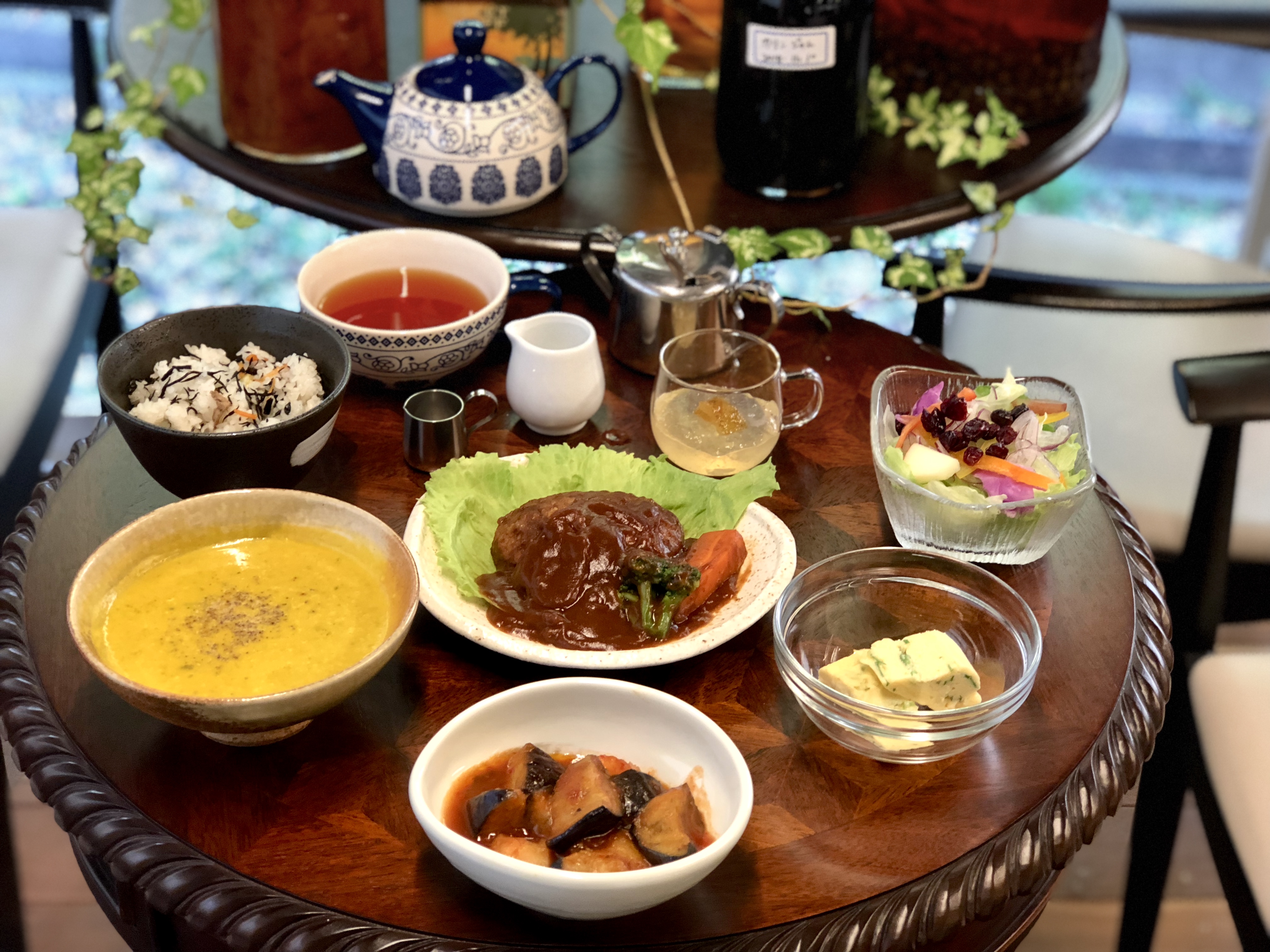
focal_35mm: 57
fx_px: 2091
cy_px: 476
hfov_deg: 33.8
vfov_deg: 25.7
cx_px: 635
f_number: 2.8
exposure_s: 1/60
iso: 200
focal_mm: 6.6
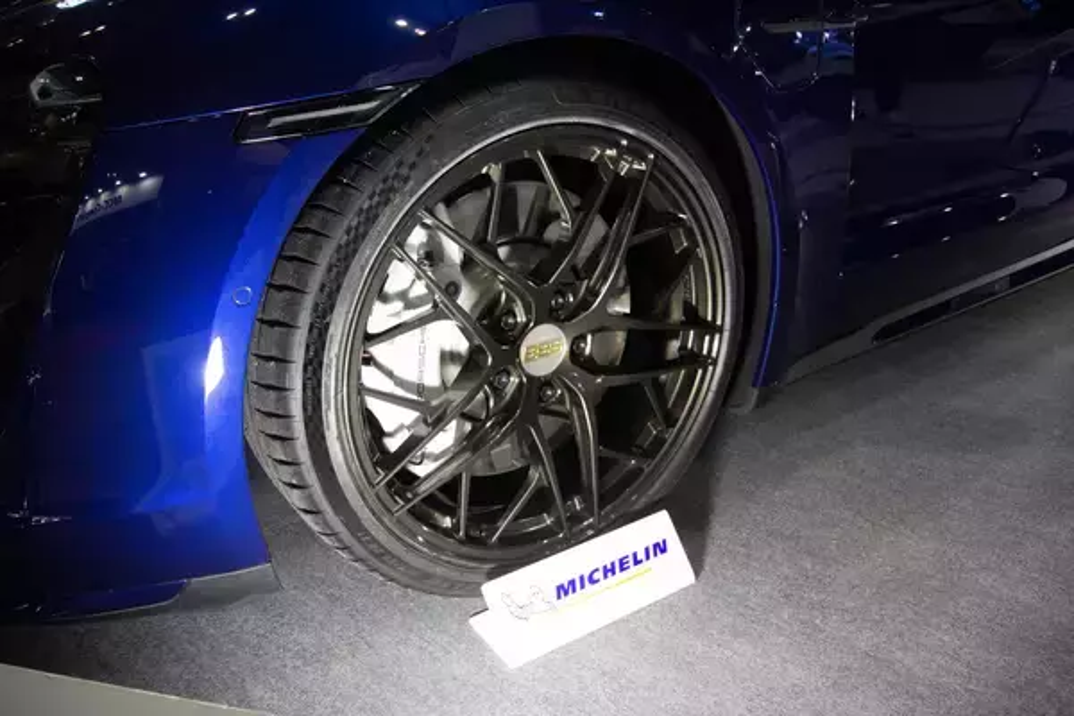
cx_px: 537
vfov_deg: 45.0
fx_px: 865
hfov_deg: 63.7
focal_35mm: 29
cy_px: 358
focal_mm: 11
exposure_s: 1/125
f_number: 3.5
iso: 500
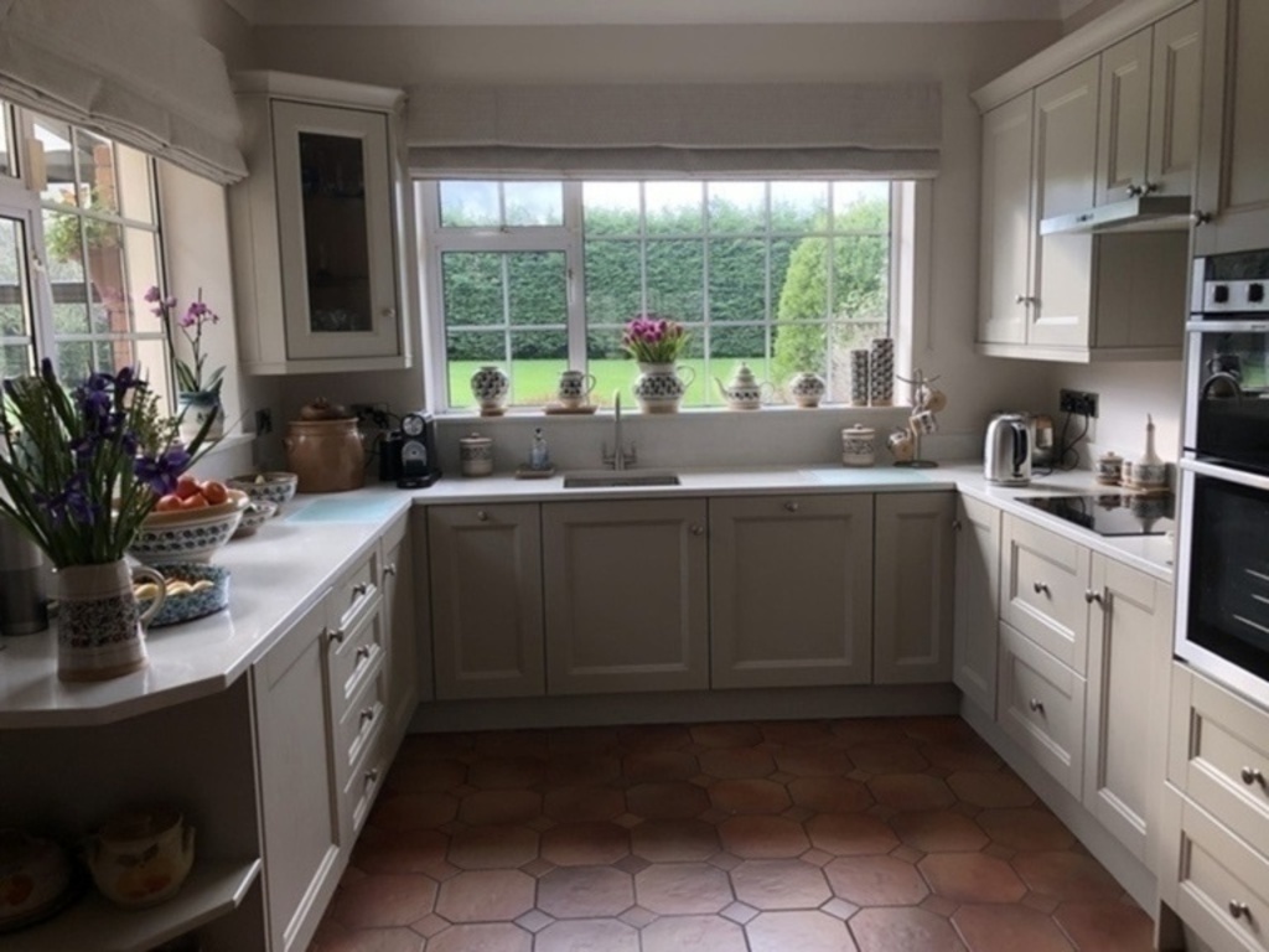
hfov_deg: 63.4
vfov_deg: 49.7
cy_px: 476
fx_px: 1026
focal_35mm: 28
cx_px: 634
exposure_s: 1/120
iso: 50
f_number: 1.8
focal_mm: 3.99
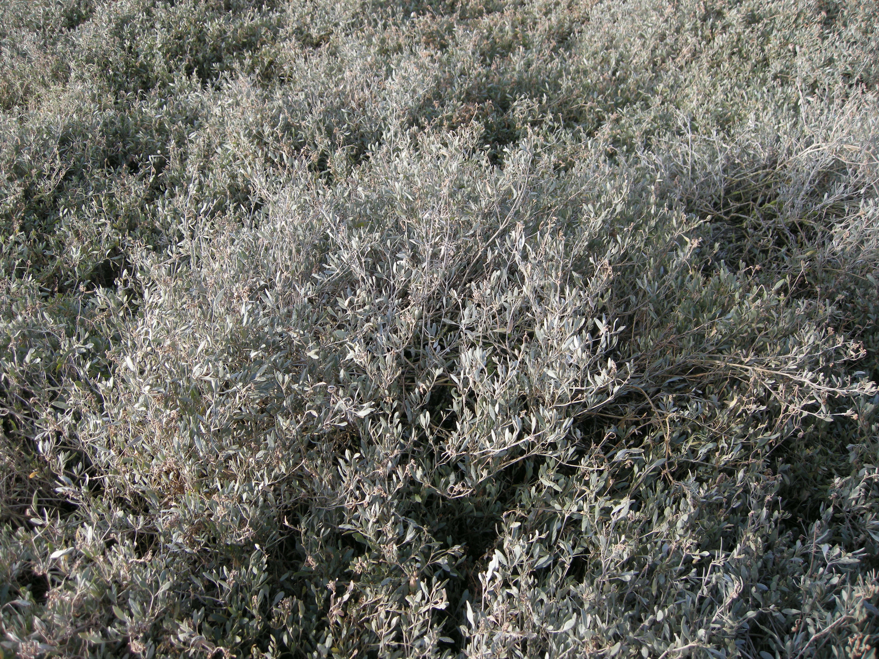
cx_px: 440
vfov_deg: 40.7
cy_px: 330
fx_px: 889
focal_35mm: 35
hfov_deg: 52.6
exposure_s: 1/89.1
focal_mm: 7.5
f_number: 3.8
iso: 64
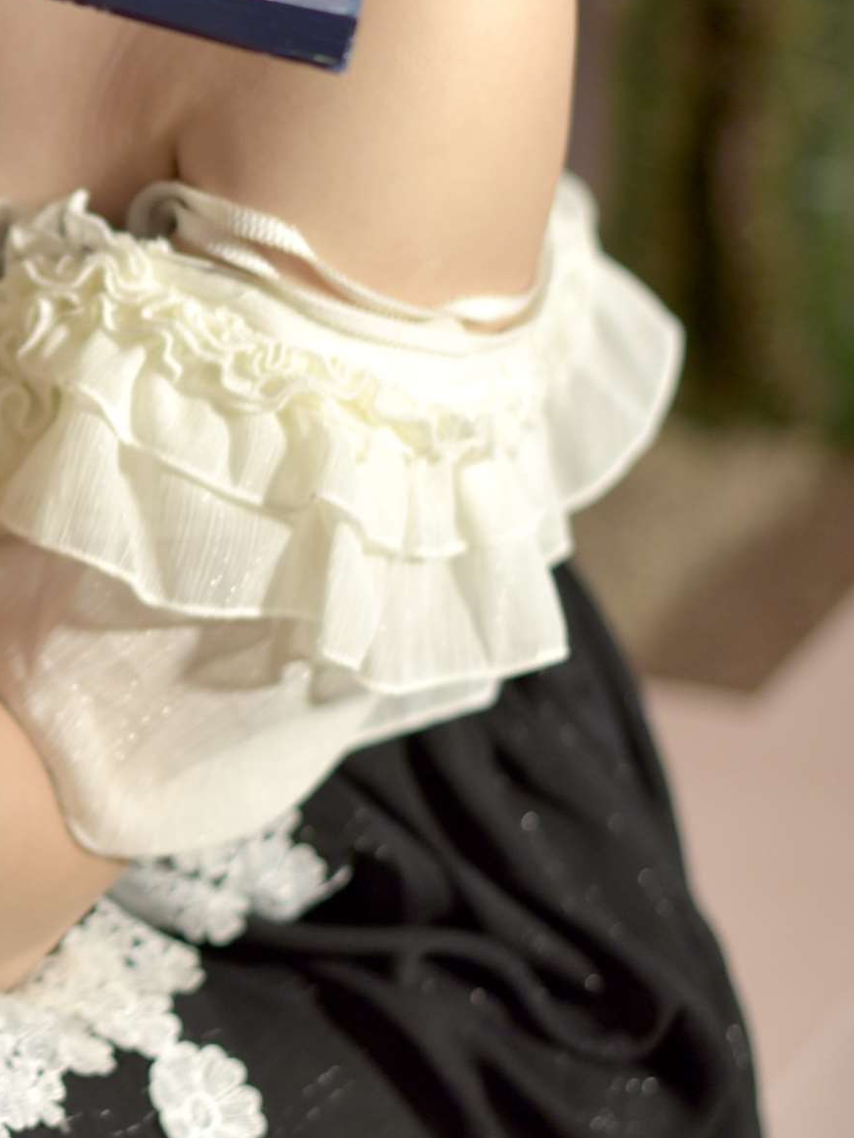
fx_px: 5492
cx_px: -358
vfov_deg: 11.8
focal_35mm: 167
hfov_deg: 8.7
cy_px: 197
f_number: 2
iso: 500
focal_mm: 50
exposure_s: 1/80
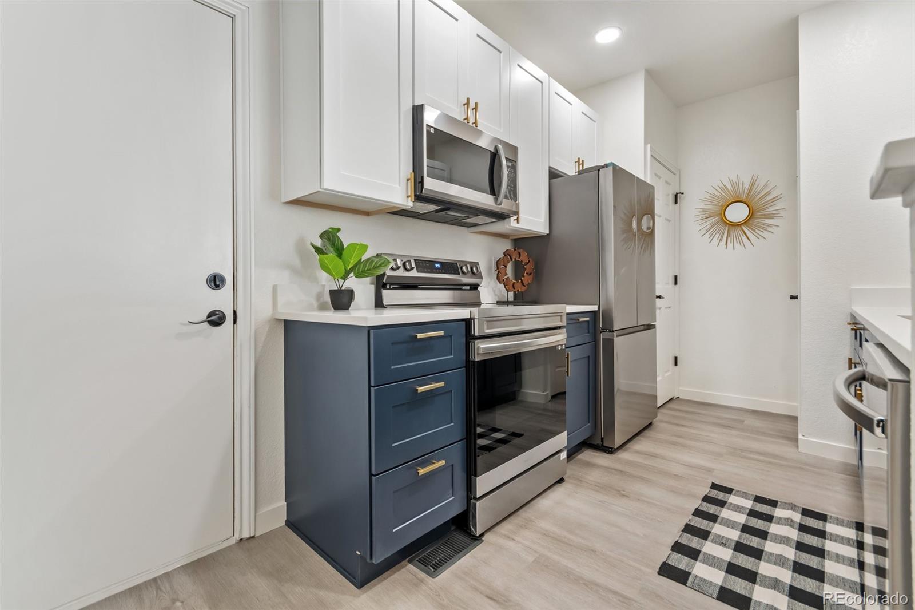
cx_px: 458
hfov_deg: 100.4
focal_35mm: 15
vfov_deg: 77.3
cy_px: 305
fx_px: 381
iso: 400
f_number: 8
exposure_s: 1/8
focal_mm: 10
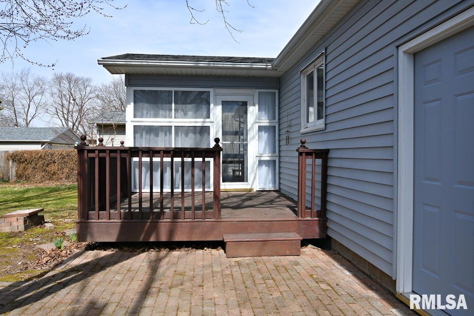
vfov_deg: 50.4
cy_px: 158
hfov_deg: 70.4
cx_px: 237
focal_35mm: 26
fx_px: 336
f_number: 11
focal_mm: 17
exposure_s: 1/500
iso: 400
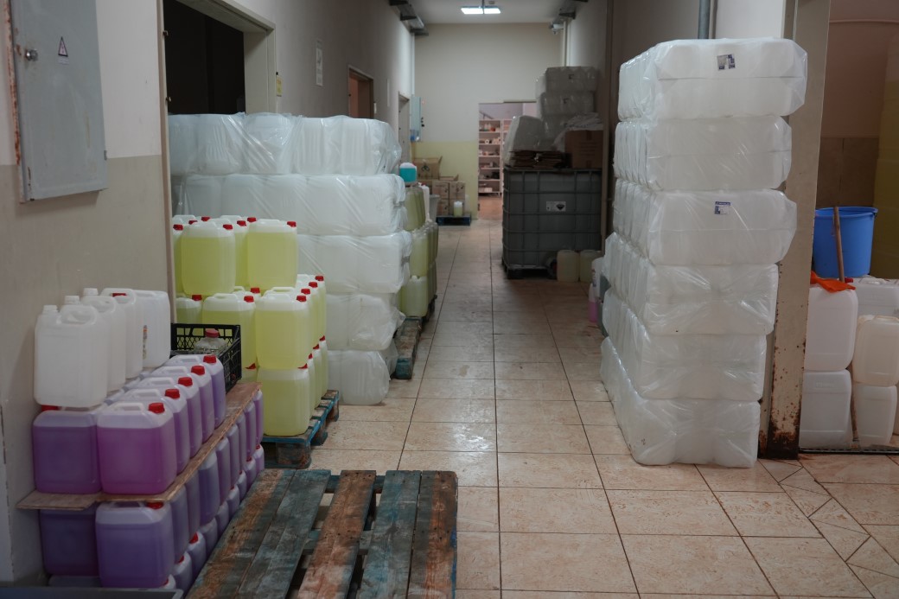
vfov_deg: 37.8
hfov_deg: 54.4
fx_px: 874
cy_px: 300
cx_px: 450
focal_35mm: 35
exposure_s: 1/160
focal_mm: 35
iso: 1250
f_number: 4
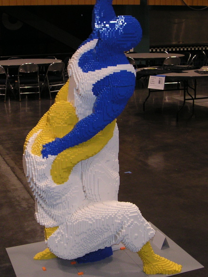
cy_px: 133
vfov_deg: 36.8
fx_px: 417
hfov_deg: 28.0
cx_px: 89
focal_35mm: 52
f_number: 2.8
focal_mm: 6
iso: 160
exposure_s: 1/45
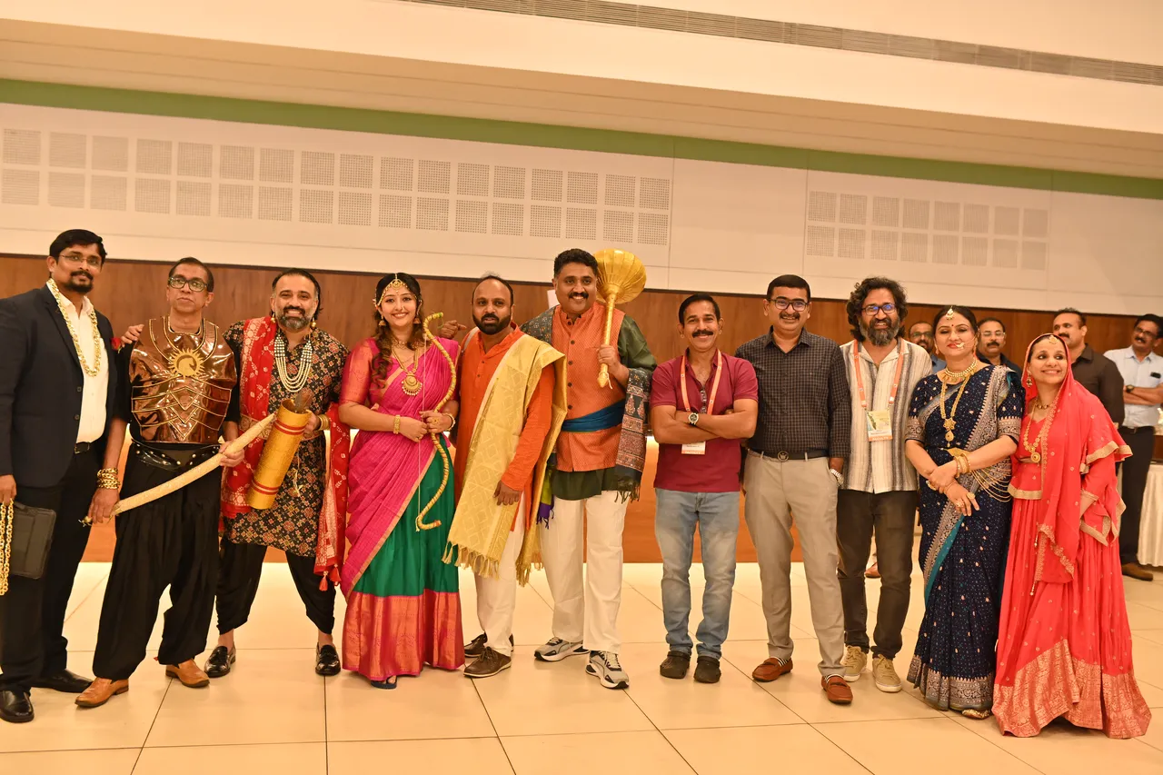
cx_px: 582
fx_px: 1130
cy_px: 388
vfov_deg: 37.8
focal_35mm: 35
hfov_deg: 54.4
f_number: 2.2
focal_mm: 35
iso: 1250
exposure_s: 1/200
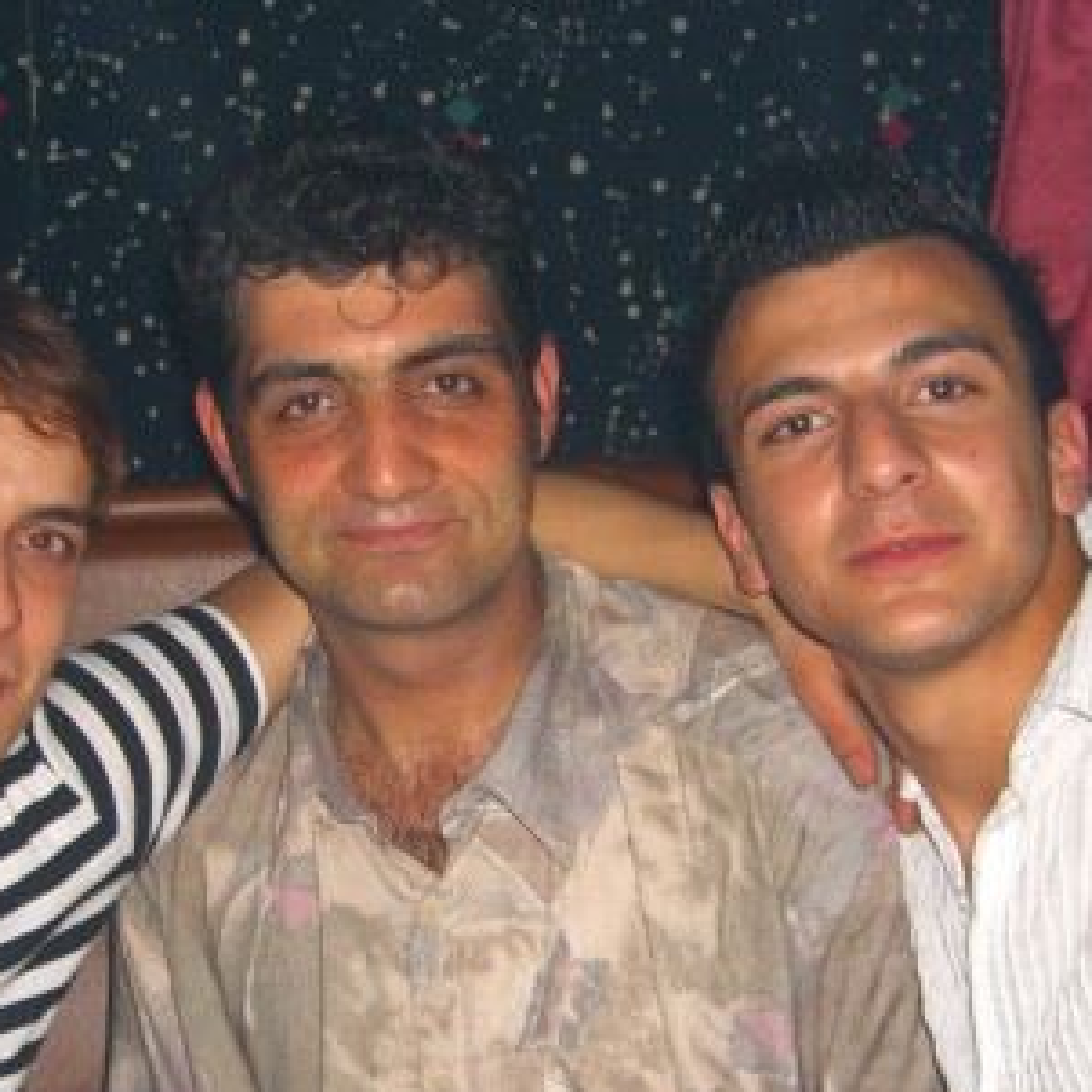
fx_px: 2391
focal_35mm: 67
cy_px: 787
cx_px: 468
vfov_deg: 25.5
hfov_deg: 25.7
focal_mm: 7.9
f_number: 2.8
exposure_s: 1/60
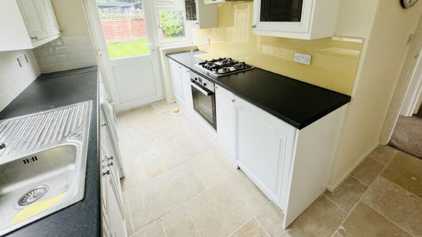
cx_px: 220
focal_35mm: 16
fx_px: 179
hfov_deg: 99.3
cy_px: 78
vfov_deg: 65.2
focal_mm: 2.22
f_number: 2.2
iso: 320
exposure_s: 1/71
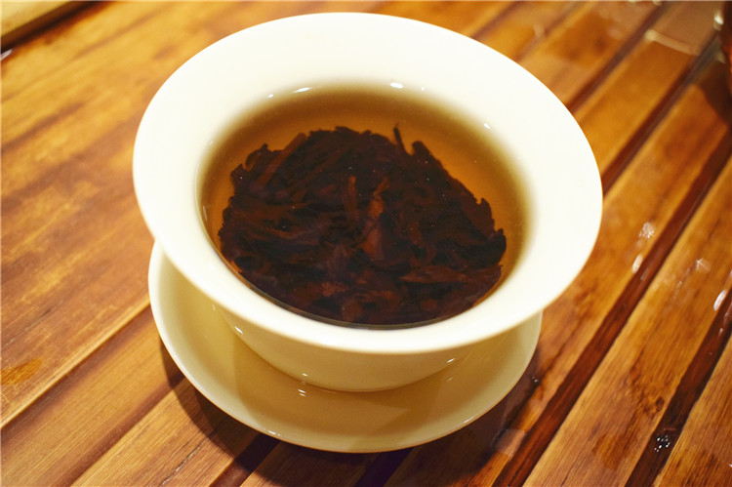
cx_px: 366
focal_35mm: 40
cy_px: 244
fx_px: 823
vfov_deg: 33.0
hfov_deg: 48.0
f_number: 4
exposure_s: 1/500
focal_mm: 27
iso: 2500
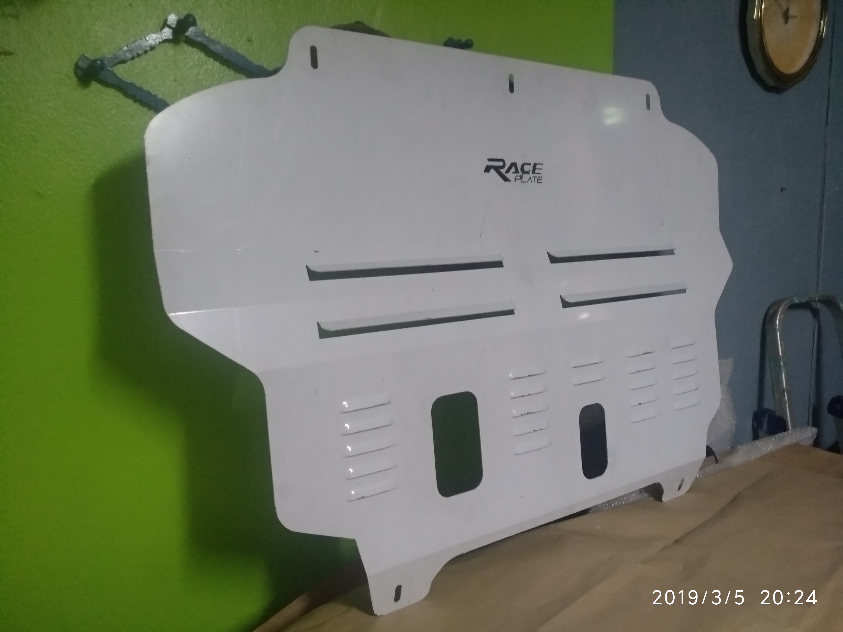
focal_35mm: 22
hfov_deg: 76.4
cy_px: 316
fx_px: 536
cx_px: 422
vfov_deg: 61.1
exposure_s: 1/20
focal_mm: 3.81
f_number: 2.2
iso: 1000
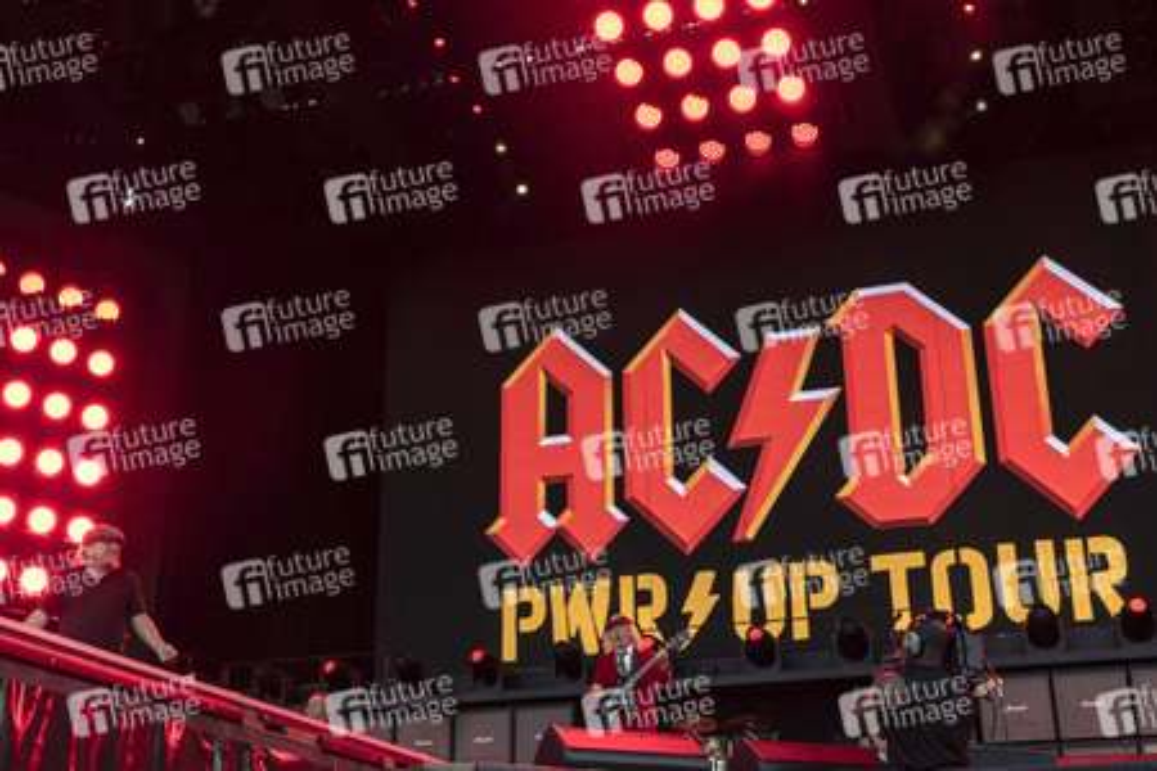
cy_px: 386
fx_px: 1125
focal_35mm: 35
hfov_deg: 54.4
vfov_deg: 37.9
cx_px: 578
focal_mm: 35
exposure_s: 1/640
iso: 1600
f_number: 7.1
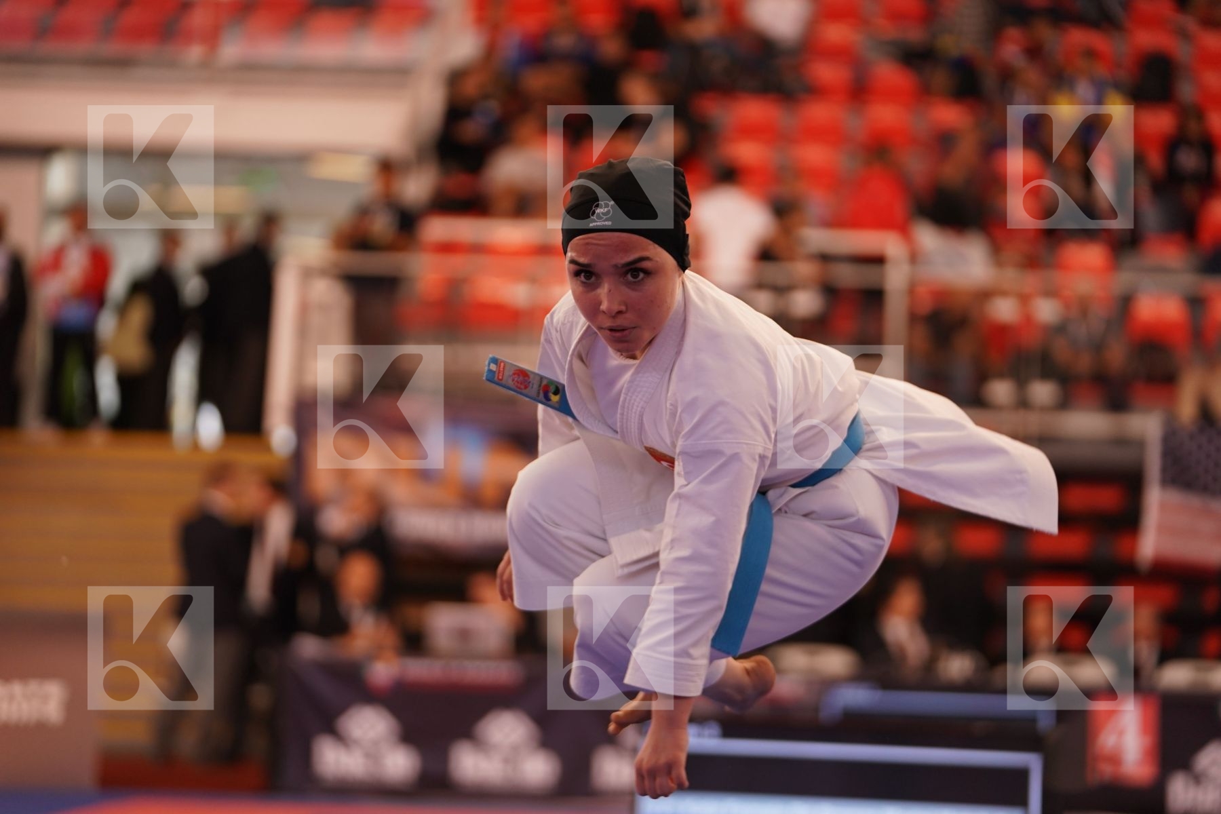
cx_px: 610
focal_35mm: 142
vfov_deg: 9.7
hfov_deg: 14.4
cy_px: 407
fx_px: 4816
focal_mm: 142
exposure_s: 1/500
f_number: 2.8
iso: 1000
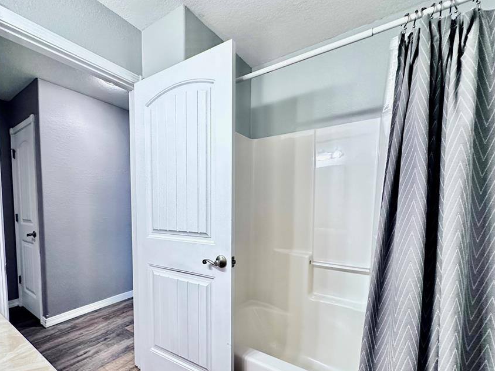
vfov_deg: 73.9
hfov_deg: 90.4
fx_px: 243
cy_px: 222
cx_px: 211
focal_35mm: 17
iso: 400
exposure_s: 1/60
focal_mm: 2.22
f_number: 2.2
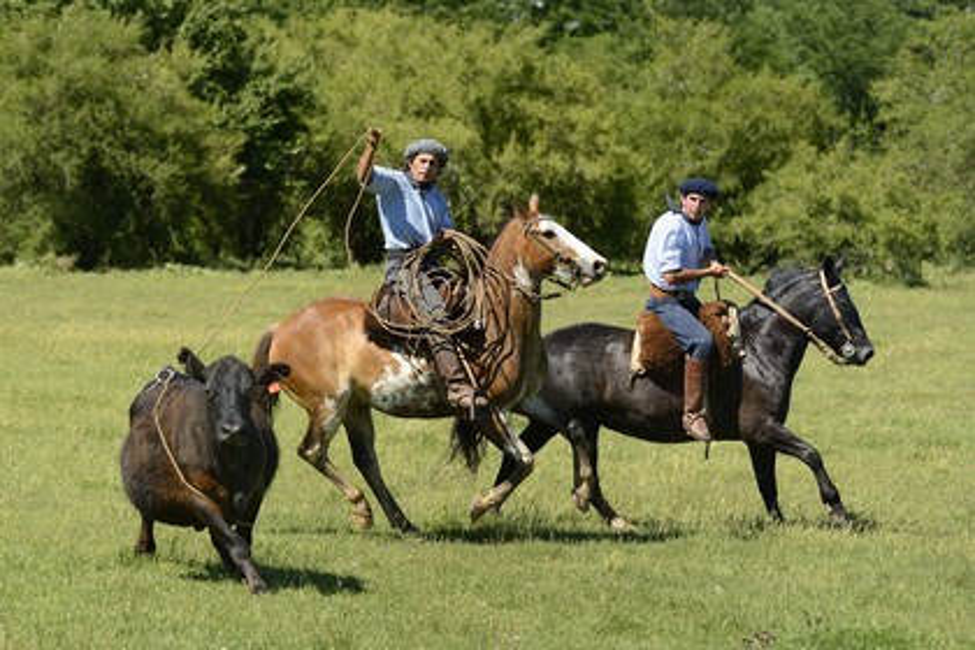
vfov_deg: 7.2
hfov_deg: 10.8
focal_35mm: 190
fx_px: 5145
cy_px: 325
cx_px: 488
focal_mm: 190
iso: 400
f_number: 9
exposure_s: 1/800
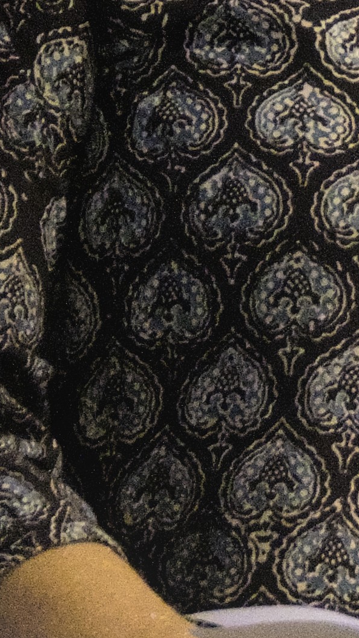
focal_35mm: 614
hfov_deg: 2.0
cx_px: 533
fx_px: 10397
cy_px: -123
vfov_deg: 3.5
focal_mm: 66
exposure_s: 1/125
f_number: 4
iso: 10000
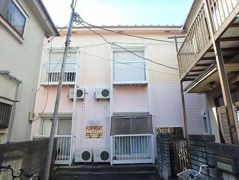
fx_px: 145
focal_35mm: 21
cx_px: 120
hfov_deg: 79.0
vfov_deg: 63.4
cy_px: 90
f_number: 3.5
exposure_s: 1/250
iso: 125
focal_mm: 3.7
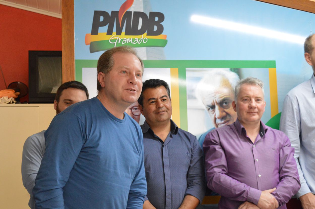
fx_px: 525
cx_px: 158
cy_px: 104
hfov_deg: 33.4
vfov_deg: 22.6
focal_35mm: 60
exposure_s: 1/100
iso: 3200
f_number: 7.1
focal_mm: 40
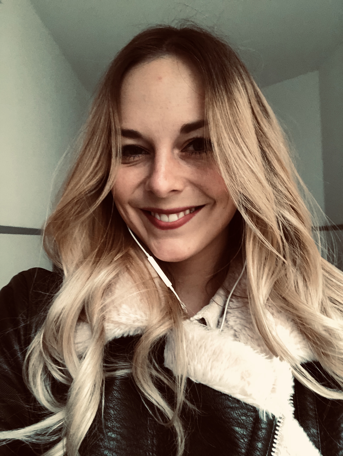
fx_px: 422
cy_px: 228
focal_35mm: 32
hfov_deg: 44.2
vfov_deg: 56.8
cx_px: 172
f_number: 2.2
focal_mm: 2.87
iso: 320
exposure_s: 1/60
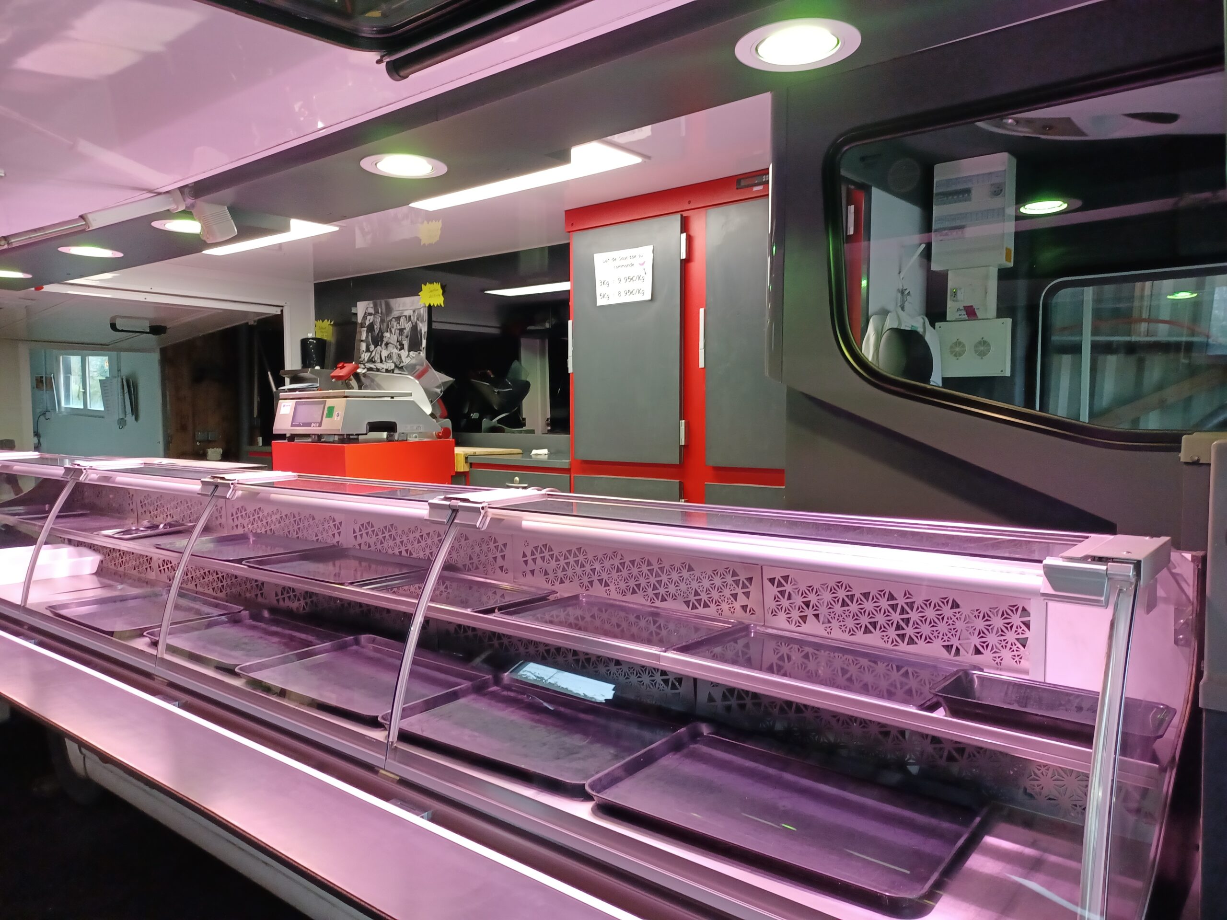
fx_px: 886
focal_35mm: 25
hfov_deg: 69.4
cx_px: 614
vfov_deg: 54.9
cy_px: 460
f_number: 1.8
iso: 320
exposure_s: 1/33.3
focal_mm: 4.6
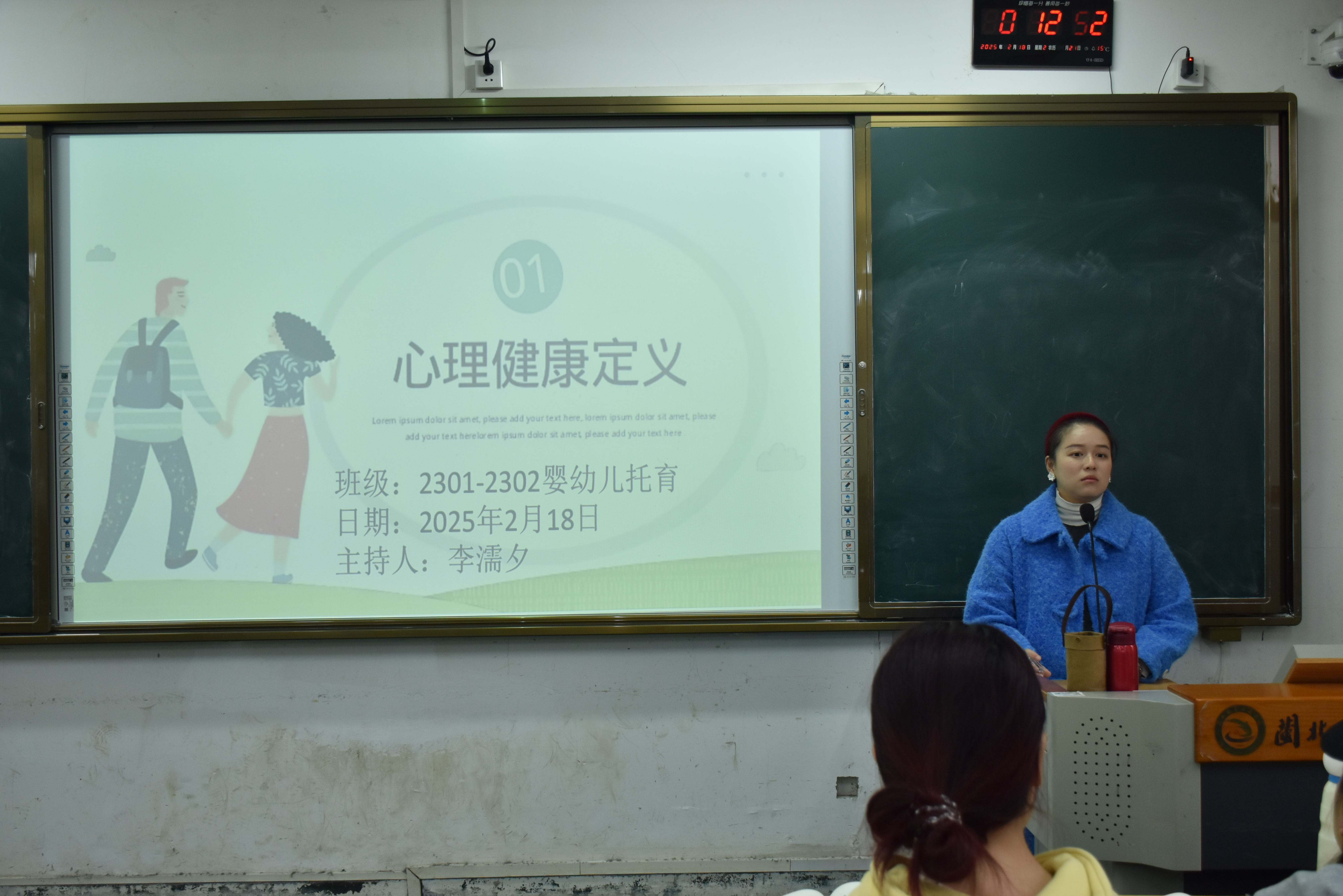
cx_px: 672
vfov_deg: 38.4
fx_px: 1287
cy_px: 448
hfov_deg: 55.1
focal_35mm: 34
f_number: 5
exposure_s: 1/100
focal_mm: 23
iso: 400
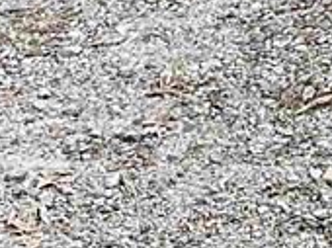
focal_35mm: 175
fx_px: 1676
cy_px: -486
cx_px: 541
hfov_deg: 10.8
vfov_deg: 7.5
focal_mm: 3
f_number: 1.8
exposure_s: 1/250
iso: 25
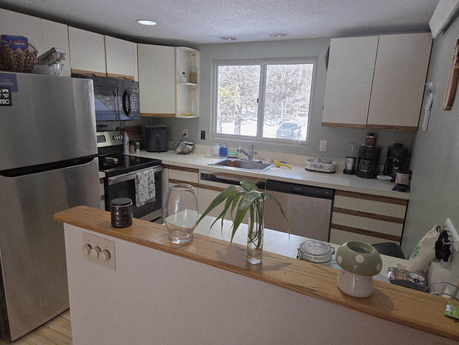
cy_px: 172
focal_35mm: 23
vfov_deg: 58.9
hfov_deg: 73.9
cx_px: 230
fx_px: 305
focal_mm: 5.4
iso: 50
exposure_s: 1/120
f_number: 1.8
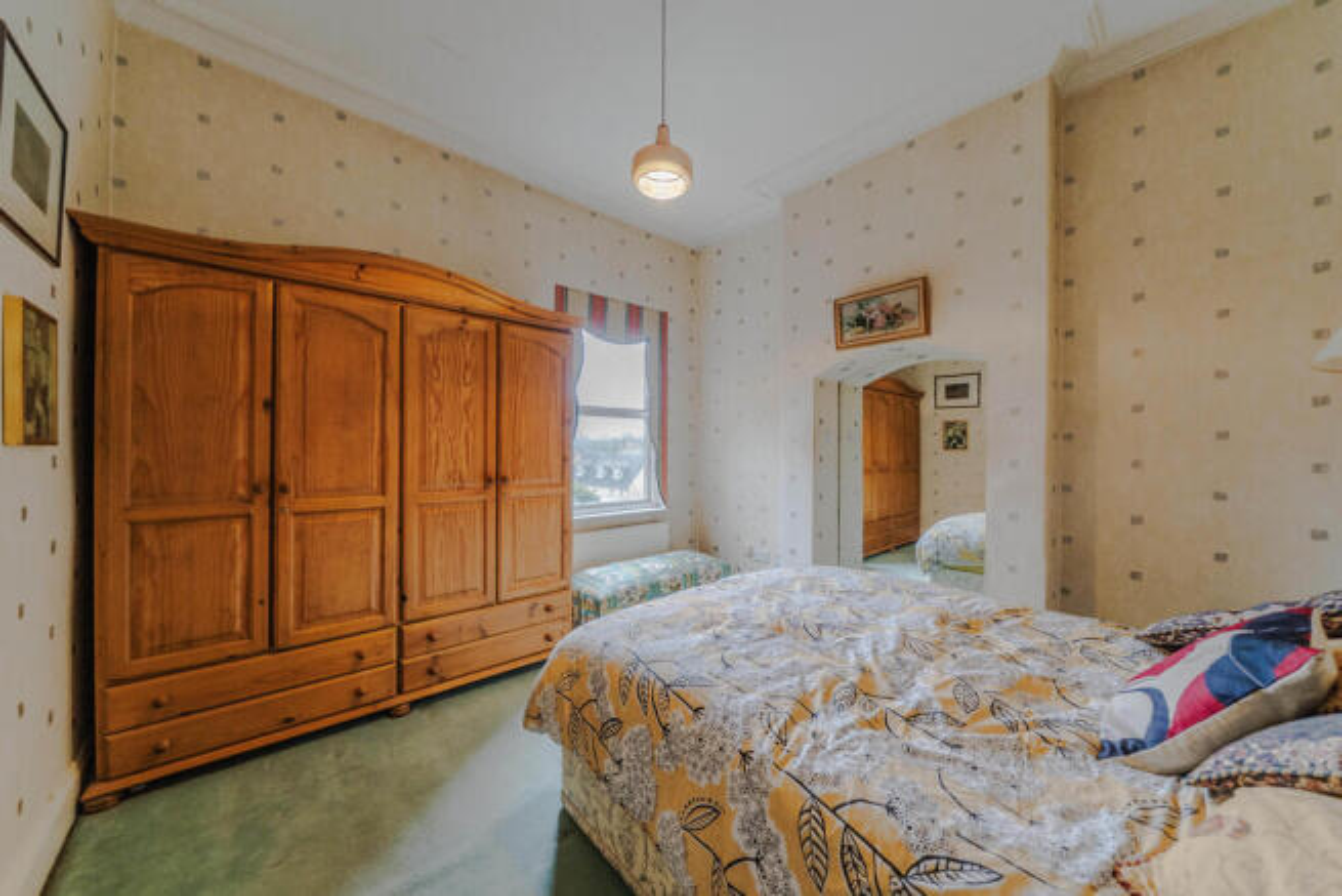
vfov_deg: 90.0
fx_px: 447
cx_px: 671
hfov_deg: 112.6
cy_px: 448
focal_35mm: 12
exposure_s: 1/15
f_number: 4
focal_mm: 12
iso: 500
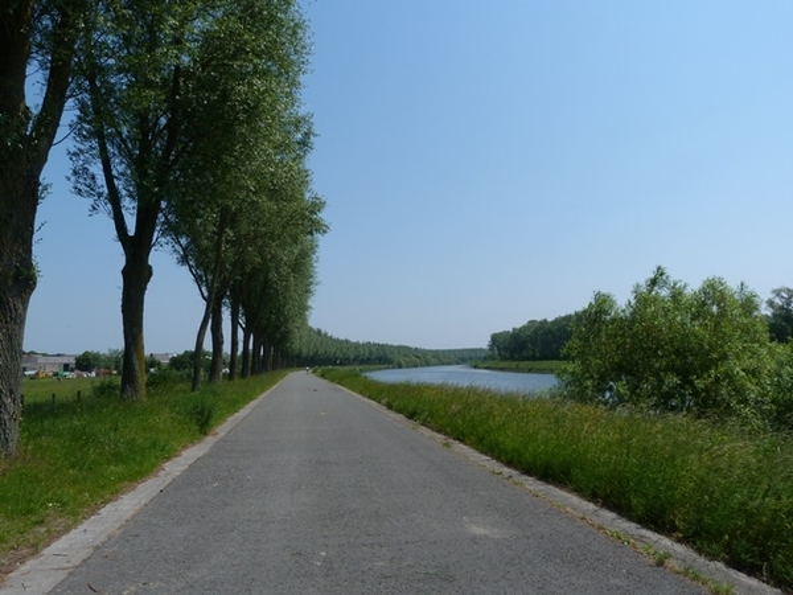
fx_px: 573
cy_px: 298
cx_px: 396
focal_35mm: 25
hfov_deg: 69.4
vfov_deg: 54.9
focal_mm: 4.5
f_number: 5.6
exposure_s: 1/500
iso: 80
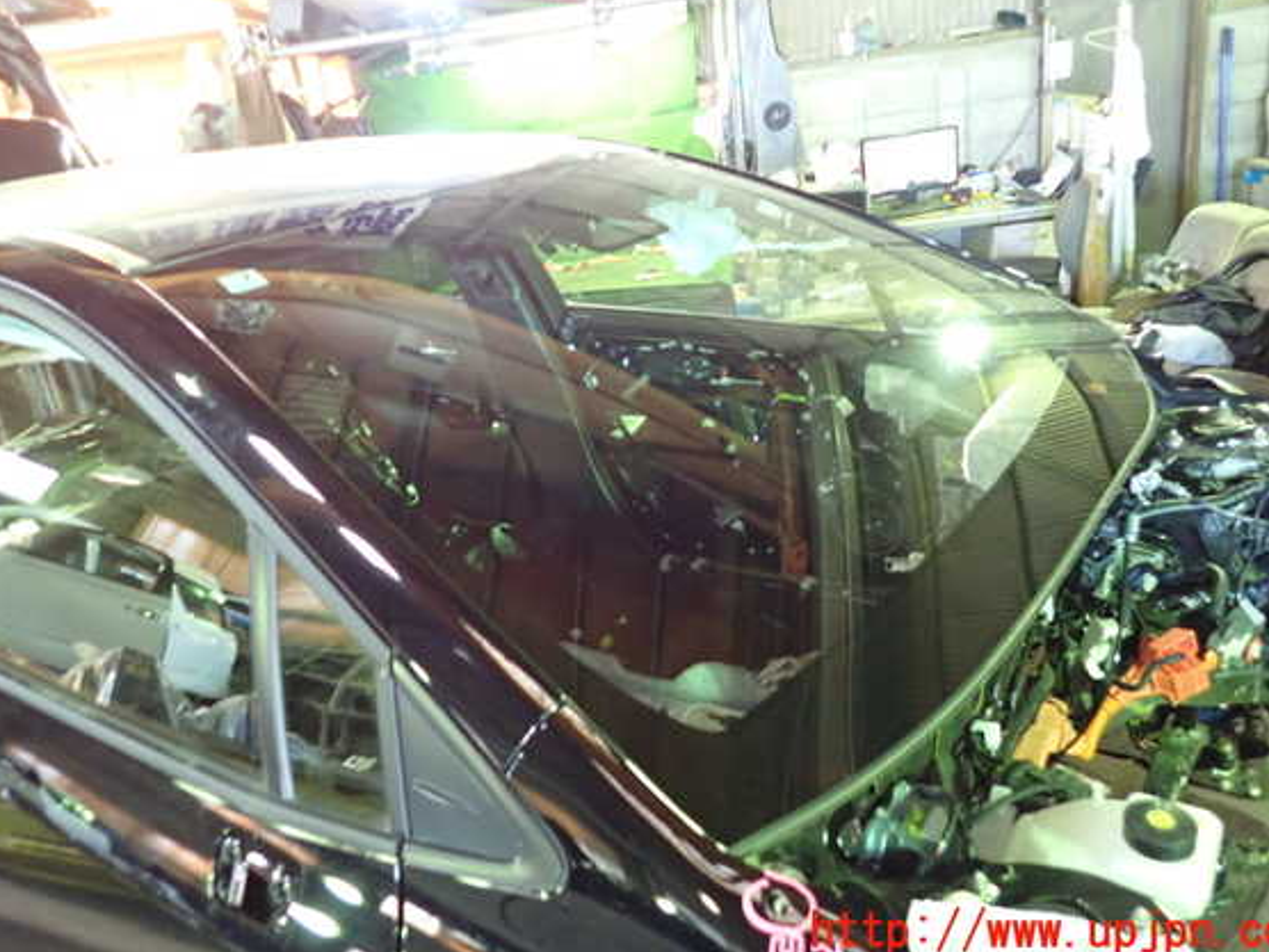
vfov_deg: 51.3
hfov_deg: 65.3
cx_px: 641
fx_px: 990
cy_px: 447
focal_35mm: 27
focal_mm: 4.5
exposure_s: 1/25
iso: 800
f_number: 2
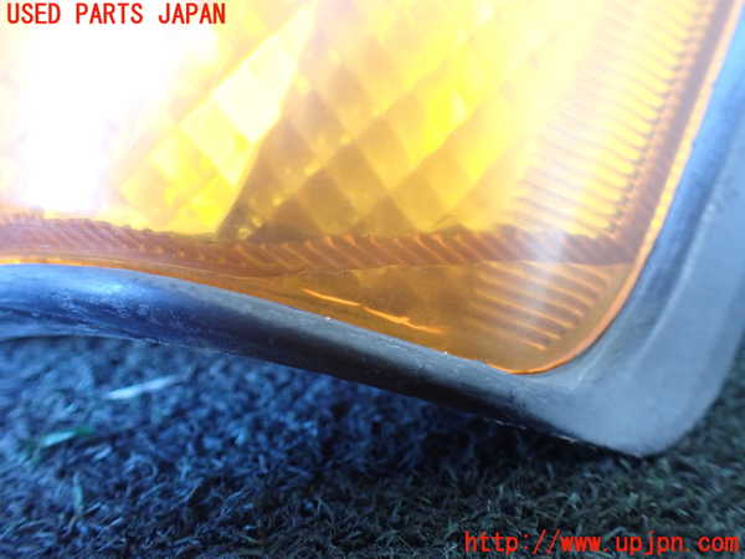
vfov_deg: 46.8
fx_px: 646
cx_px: 372
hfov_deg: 60.0
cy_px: 280
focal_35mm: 30
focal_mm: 5.4
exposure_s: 1/30
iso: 800
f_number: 2.3
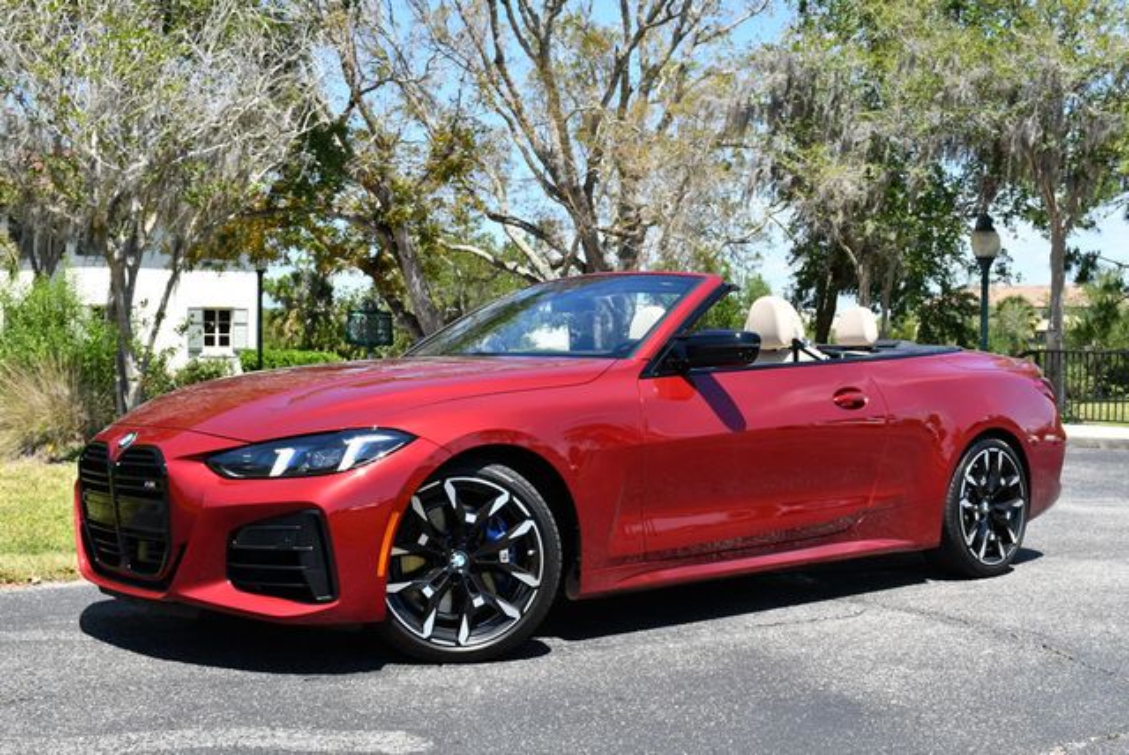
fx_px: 1381
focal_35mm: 44
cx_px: 564
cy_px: 378
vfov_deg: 30.6
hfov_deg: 44.5
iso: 140
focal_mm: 22
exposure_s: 1/250
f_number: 8
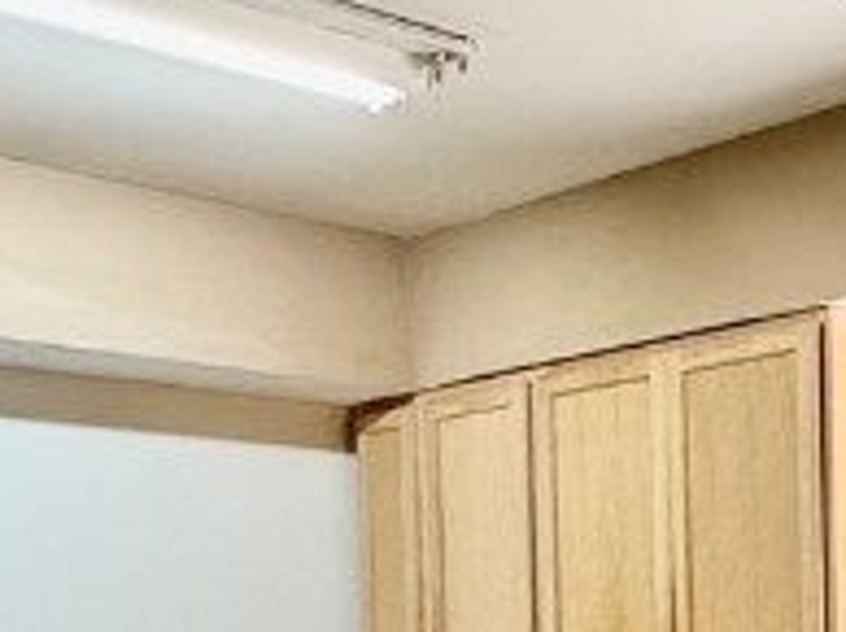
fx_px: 1806
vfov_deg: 17.9
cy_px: 920
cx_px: 768
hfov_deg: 25.5
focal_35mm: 74
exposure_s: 1/60
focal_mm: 2.22
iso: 250
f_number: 2.2
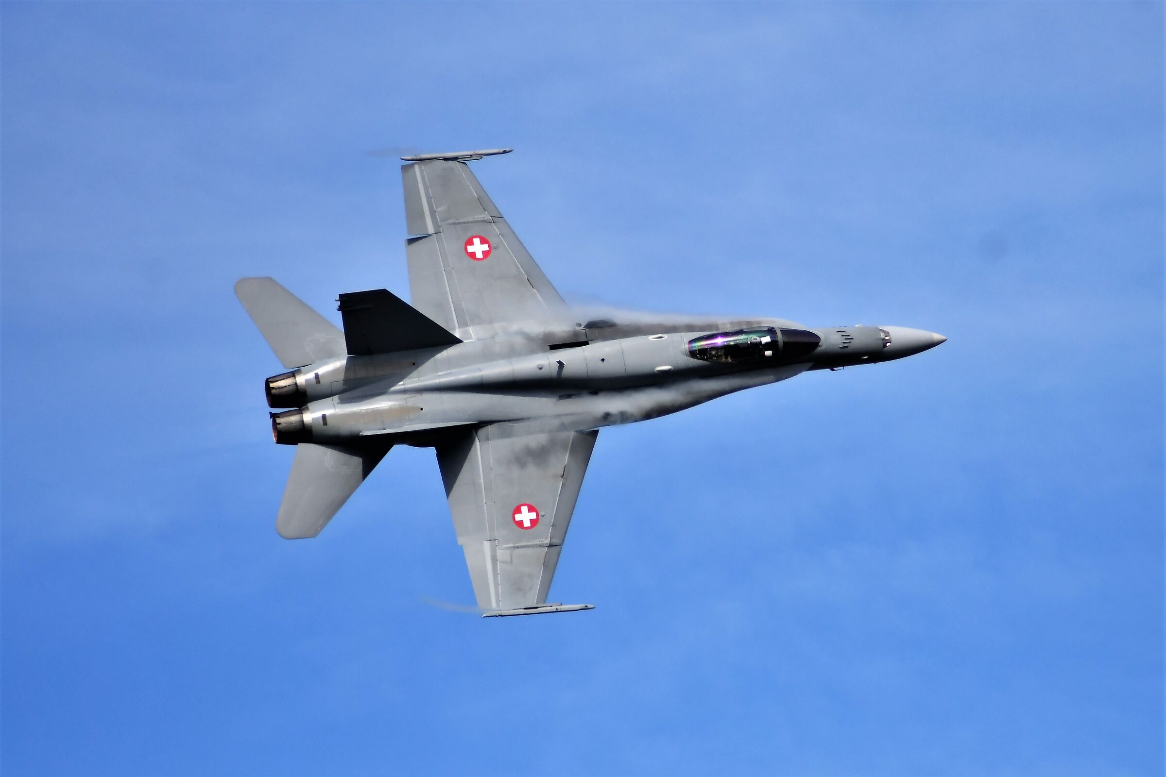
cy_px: 388
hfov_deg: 4.6
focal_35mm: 450
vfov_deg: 3.1
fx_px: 14574
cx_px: 583
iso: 320
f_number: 5.6
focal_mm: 300
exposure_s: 1/8000
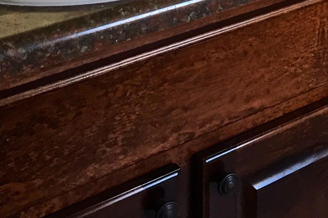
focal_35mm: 92
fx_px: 838
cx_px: 376
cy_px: -128
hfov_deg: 20.9
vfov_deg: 13.8
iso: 40
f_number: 2.2
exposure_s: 1/30
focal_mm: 4.15
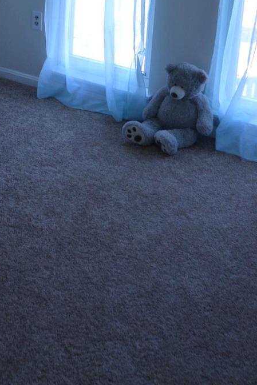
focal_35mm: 58
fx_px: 623
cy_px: -16
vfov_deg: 31.4
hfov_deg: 23.3
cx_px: 120
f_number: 5
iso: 400
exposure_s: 1/100
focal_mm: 17
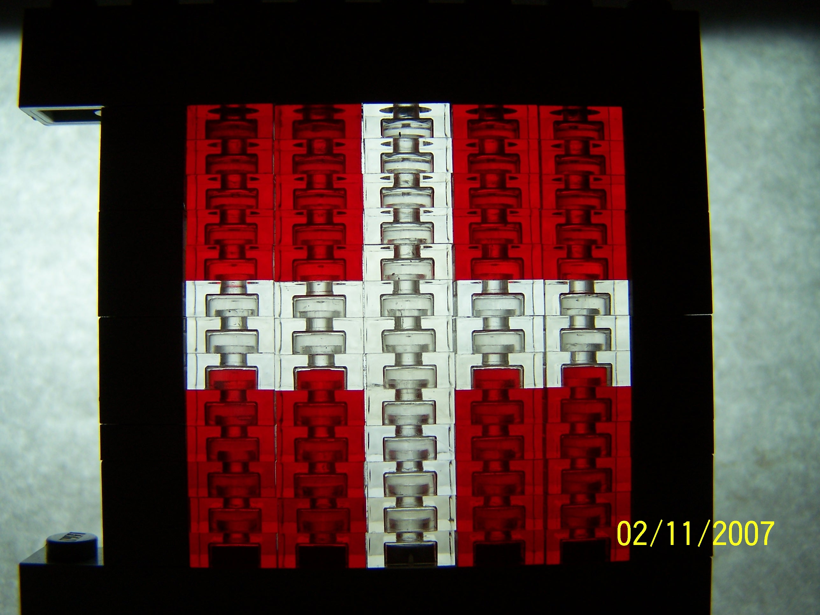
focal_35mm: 38
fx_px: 900
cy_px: 308
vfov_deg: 37.7
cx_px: 410
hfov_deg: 49.0
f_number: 2.8
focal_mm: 6.3
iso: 80
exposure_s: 1/500
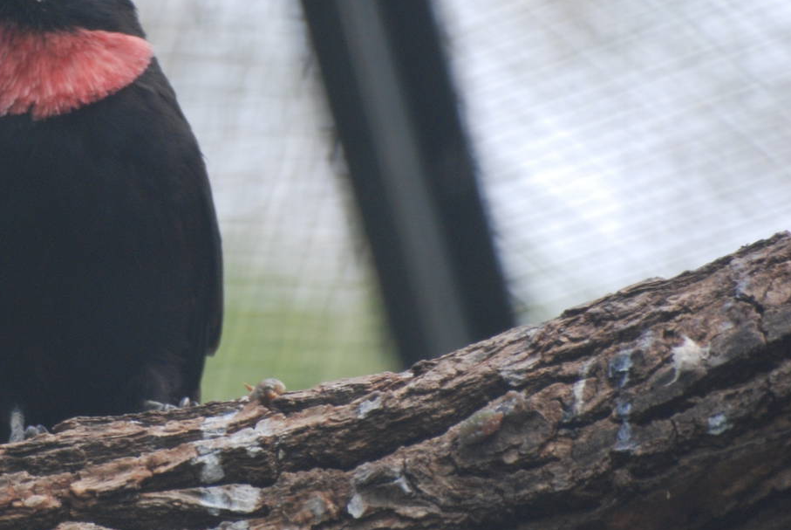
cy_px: 158
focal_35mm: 794
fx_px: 17465
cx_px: 126
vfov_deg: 1.7
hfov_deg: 2.6
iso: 400
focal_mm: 300
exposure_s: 1/160
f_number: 5.6
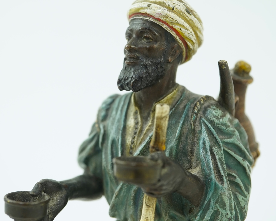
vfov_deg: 23.8
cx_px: 138
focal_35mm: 64
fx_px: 523
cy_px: 82
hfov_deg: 29.6
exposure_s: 1/50
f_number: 8
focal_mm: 30
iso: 500
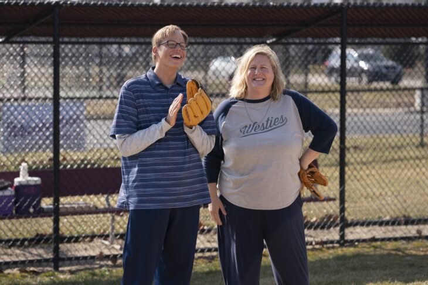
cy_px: 142
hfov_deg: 15.2
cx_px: 214
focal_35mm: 135
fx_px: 1605
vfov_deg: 10.2
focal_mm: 135
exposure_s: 1/1600
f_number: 4
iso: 200
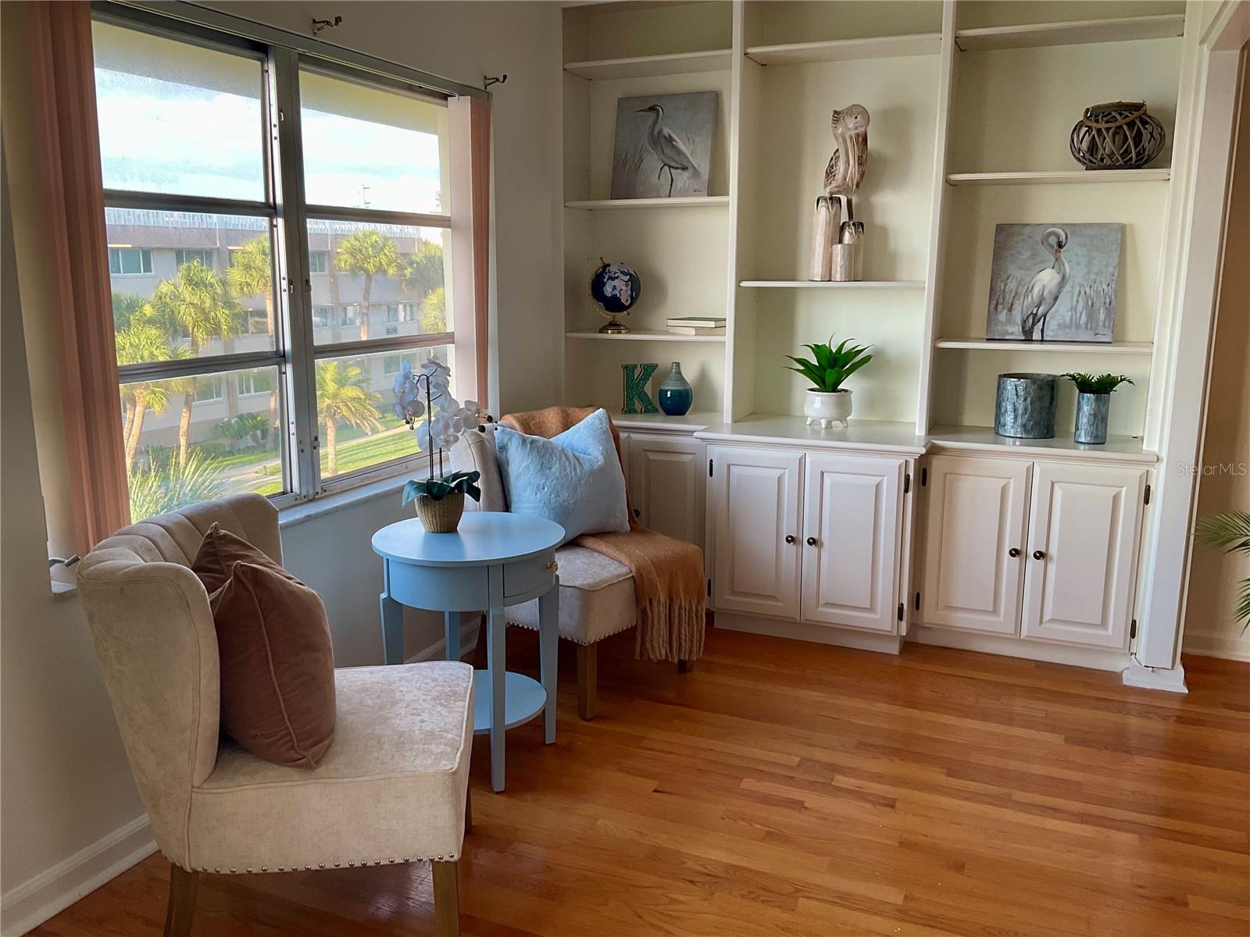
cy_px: 468
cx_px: 625
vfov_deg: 48.2
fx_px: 1047
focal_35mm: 29
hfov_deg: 61.7
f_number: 1.8
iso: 32
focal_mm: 3
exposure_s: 1/120
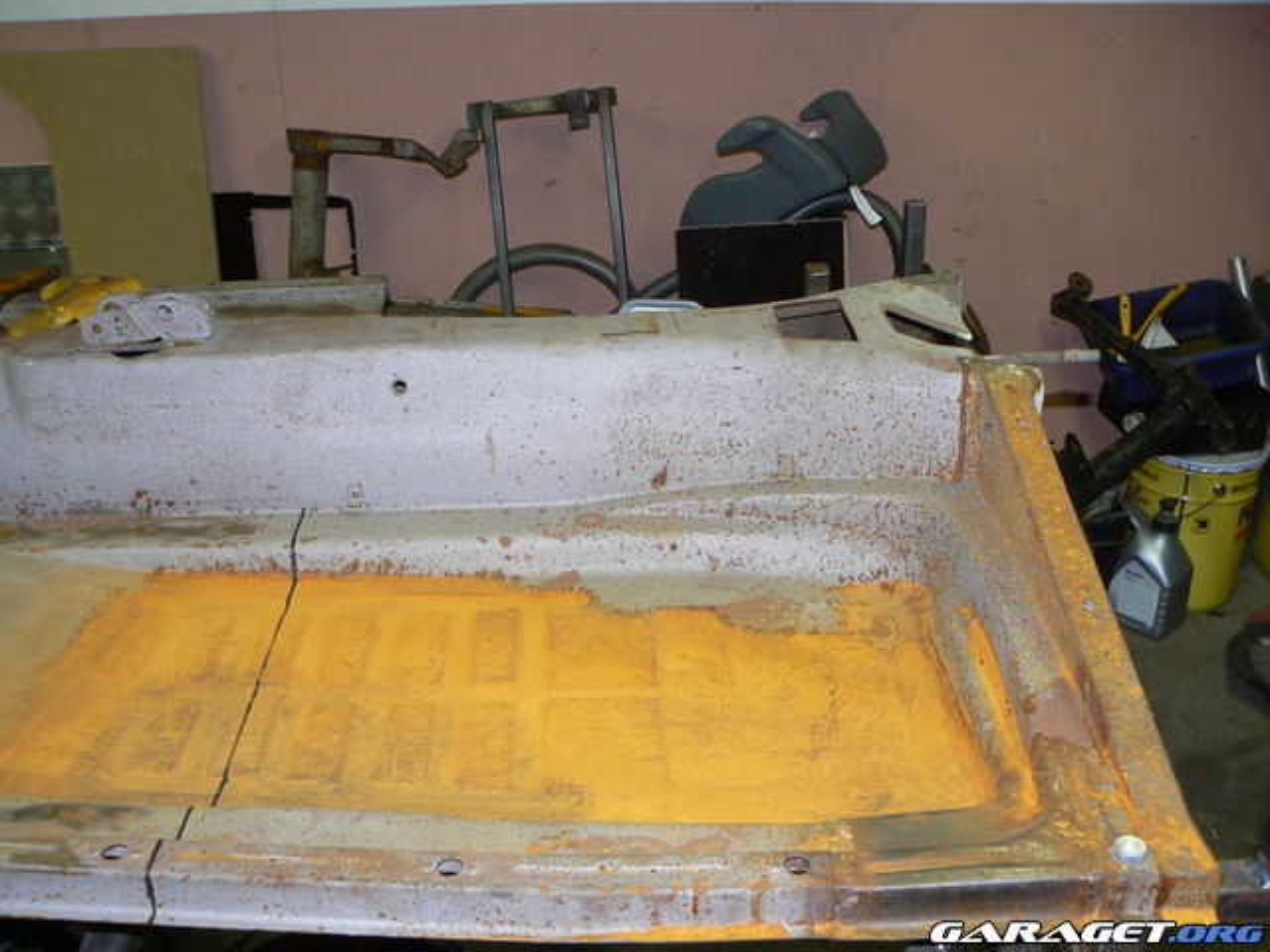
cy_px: 476
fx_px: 1321
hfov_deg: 51.4
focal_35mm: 36
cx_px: 635
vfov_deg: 39.7
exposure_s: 1/30
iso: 100
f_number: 2.8
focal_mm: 6
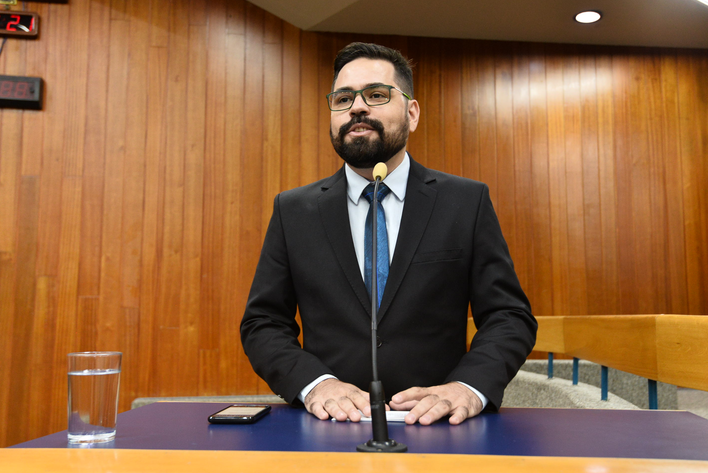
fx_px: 728
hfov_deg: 51.9
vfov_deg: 36.0
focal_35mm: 37
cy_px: 245
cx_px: 363
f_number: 5
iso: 1600
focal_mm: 35
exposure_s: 1/60
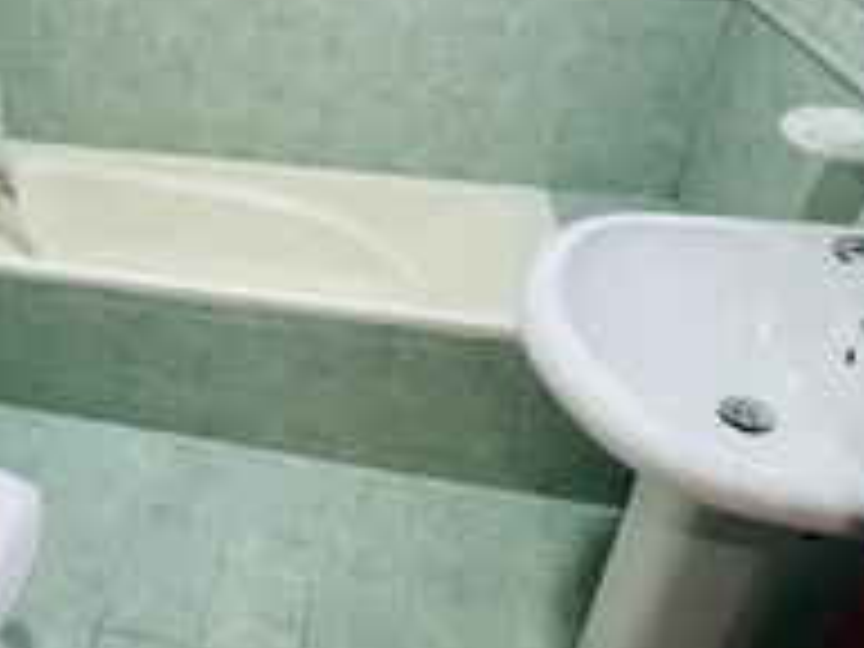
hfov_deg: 54.0
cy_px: 232
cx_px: 160
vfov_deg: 45.0
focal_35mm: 31
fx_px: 774
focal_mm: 1.57
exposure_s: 1/99
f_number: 1.8
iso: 250
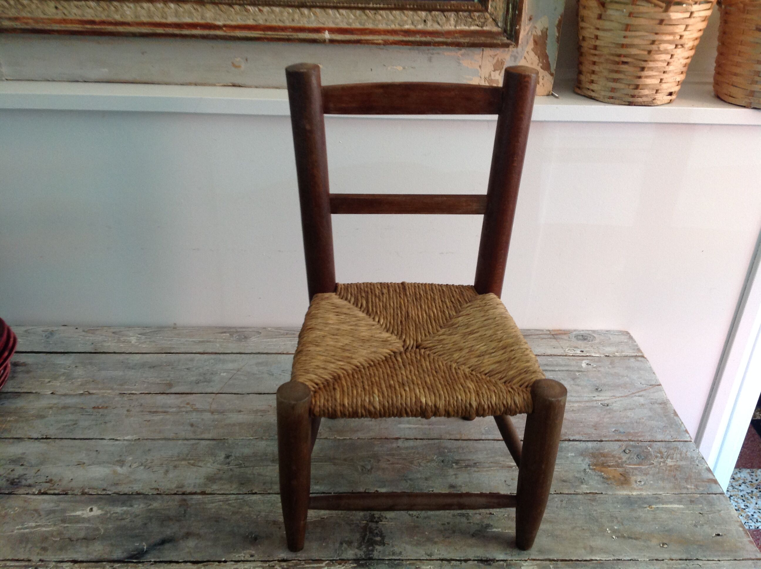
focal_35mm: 35
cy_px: 284
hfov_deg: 52.7
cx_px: 380
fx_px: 768
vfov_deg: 40.6
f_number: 2.4
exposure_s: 1/15
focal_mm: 4.28
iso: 100
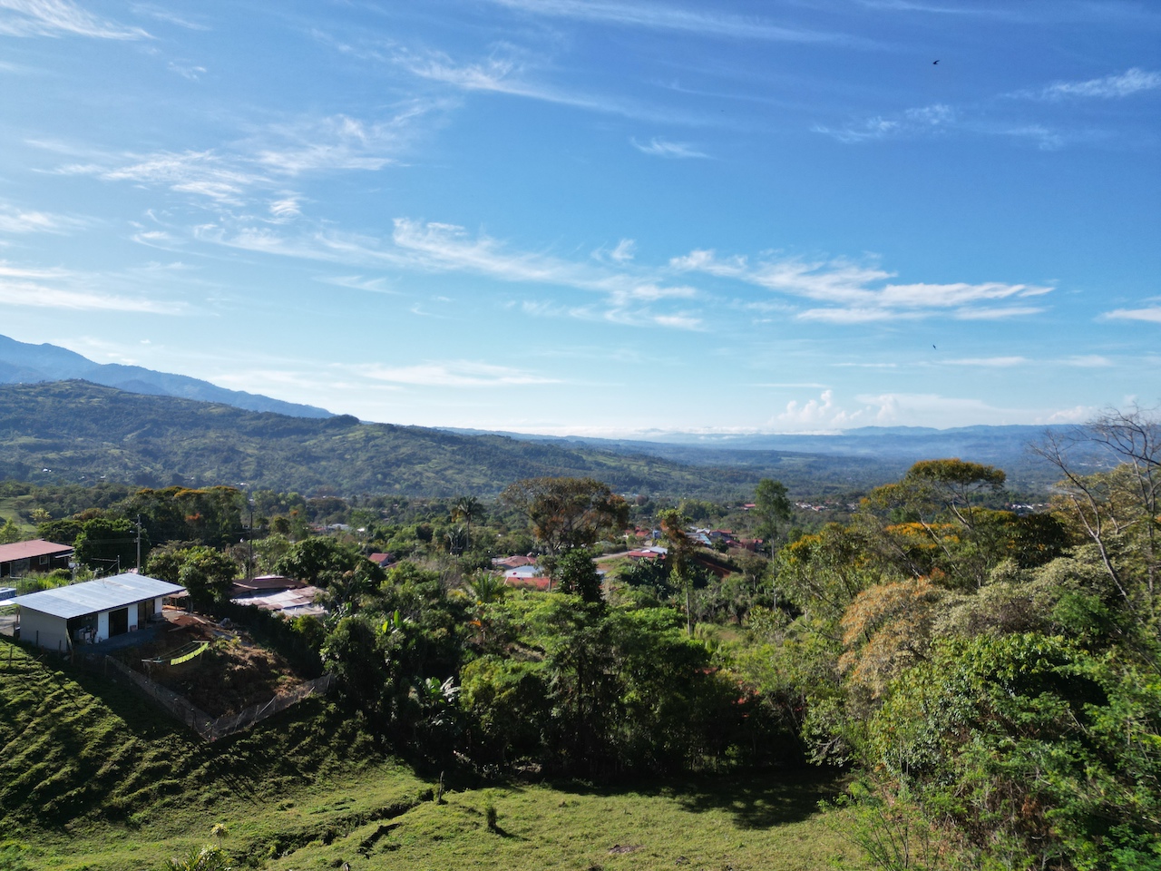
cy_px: 436
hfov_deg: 71.6
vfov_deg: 56.8
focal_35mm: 24
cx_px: 580
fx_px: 805
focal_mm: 6.72
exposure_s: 1/3200
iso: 140
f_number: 1.7
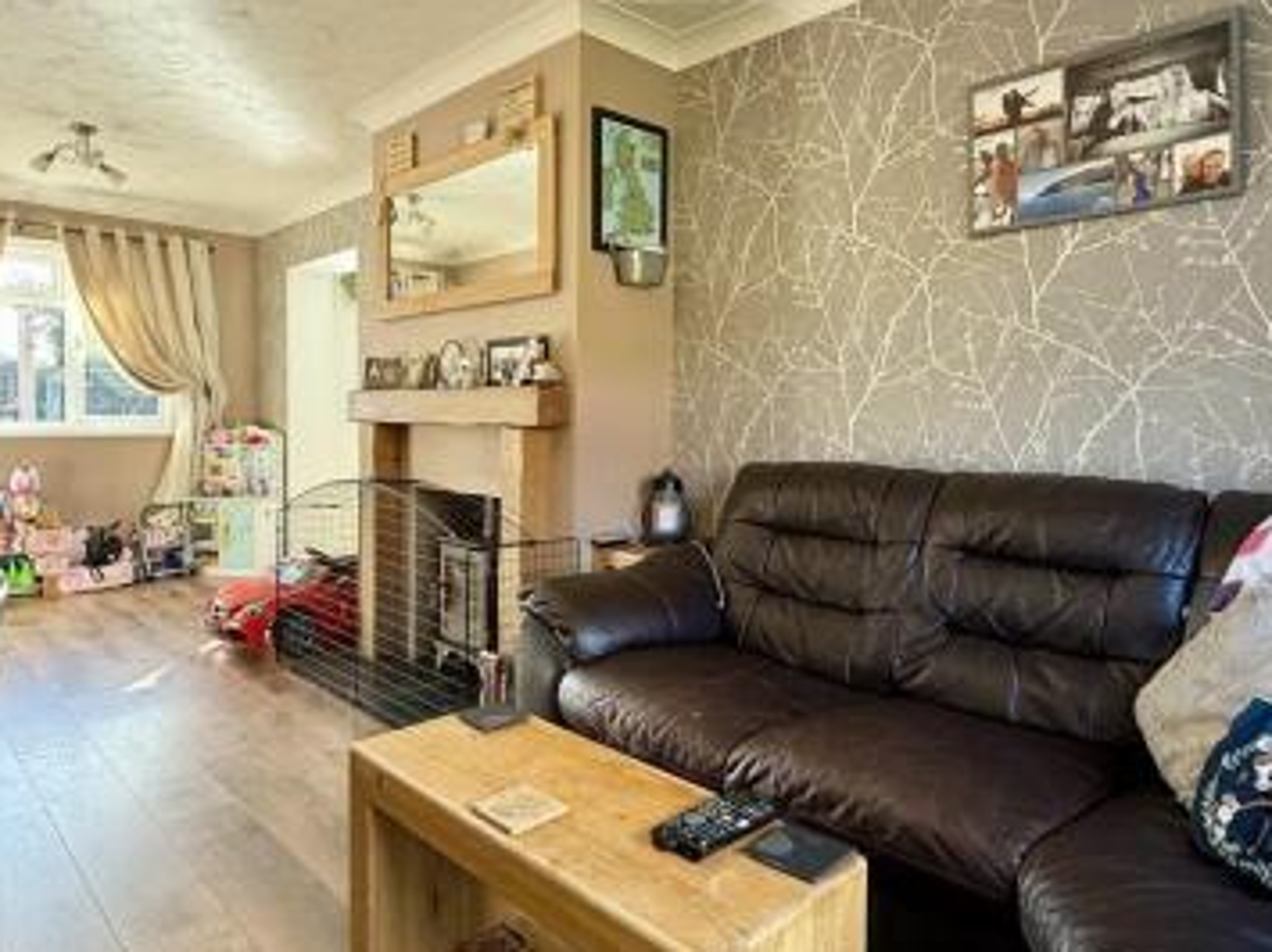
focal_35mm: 23
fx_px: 845
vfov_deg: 58.8
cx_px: 632
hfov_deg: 73.9
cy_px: 435
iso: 200
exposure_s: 1/99
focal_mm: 2.22
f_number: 2.2
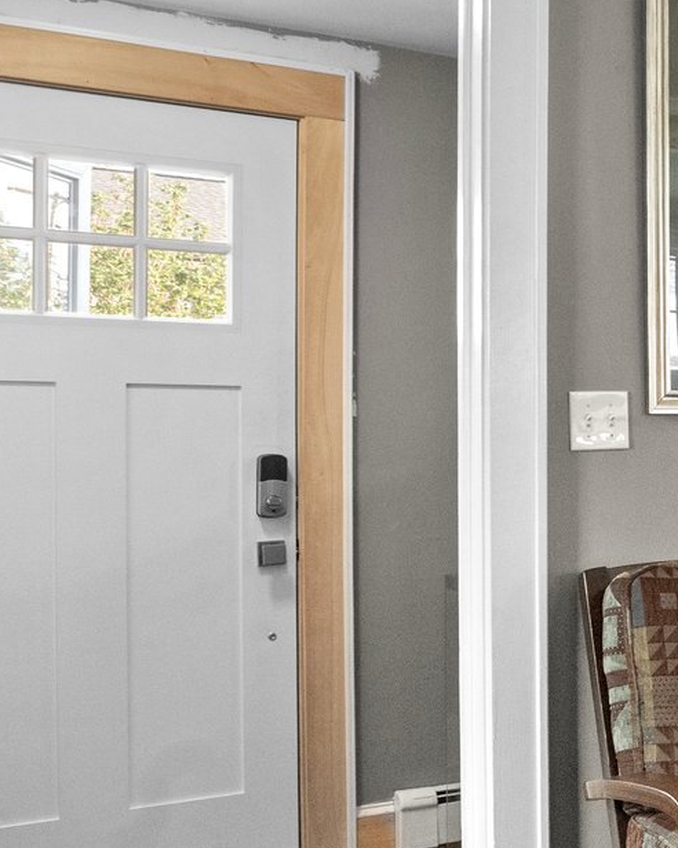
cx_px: 1153
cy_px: 561
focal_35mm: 50
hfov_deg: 21.8
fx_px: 1254
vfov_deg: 37.0
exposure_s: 1/50
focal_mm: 16
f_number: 7.1
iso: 12800
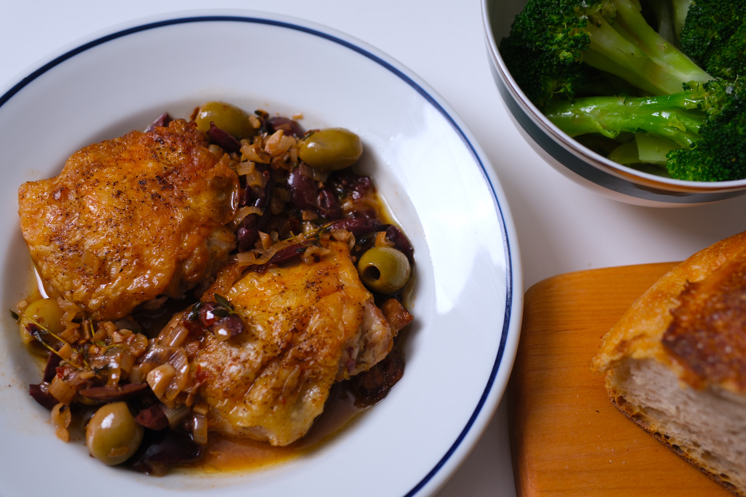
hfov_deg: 43.6
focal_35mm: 45
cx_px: 373
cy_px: 248
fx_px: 932
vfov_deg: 29.9
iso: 125
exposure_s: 1/70
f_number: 2.8
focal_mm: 30
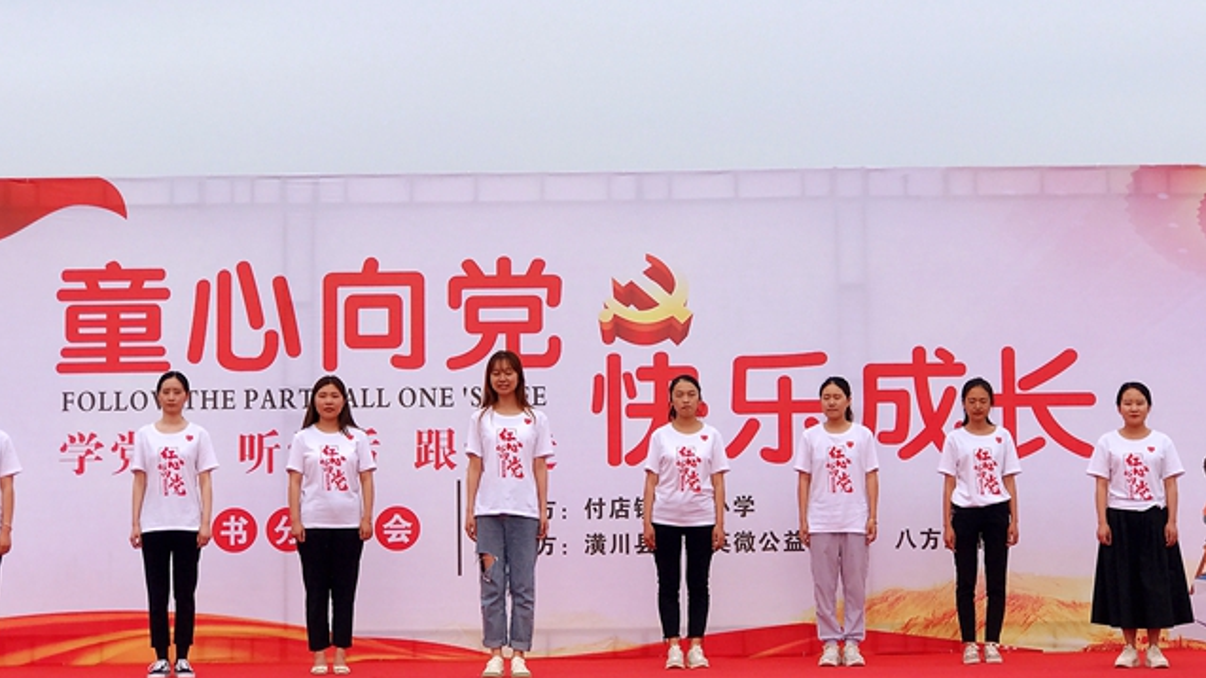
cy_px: 322
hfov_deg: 27.2
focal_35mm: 78
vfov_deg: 15.5
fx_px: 2494
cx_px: 655
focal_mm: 6.6
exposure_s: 1/515
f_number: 2.8
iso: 20
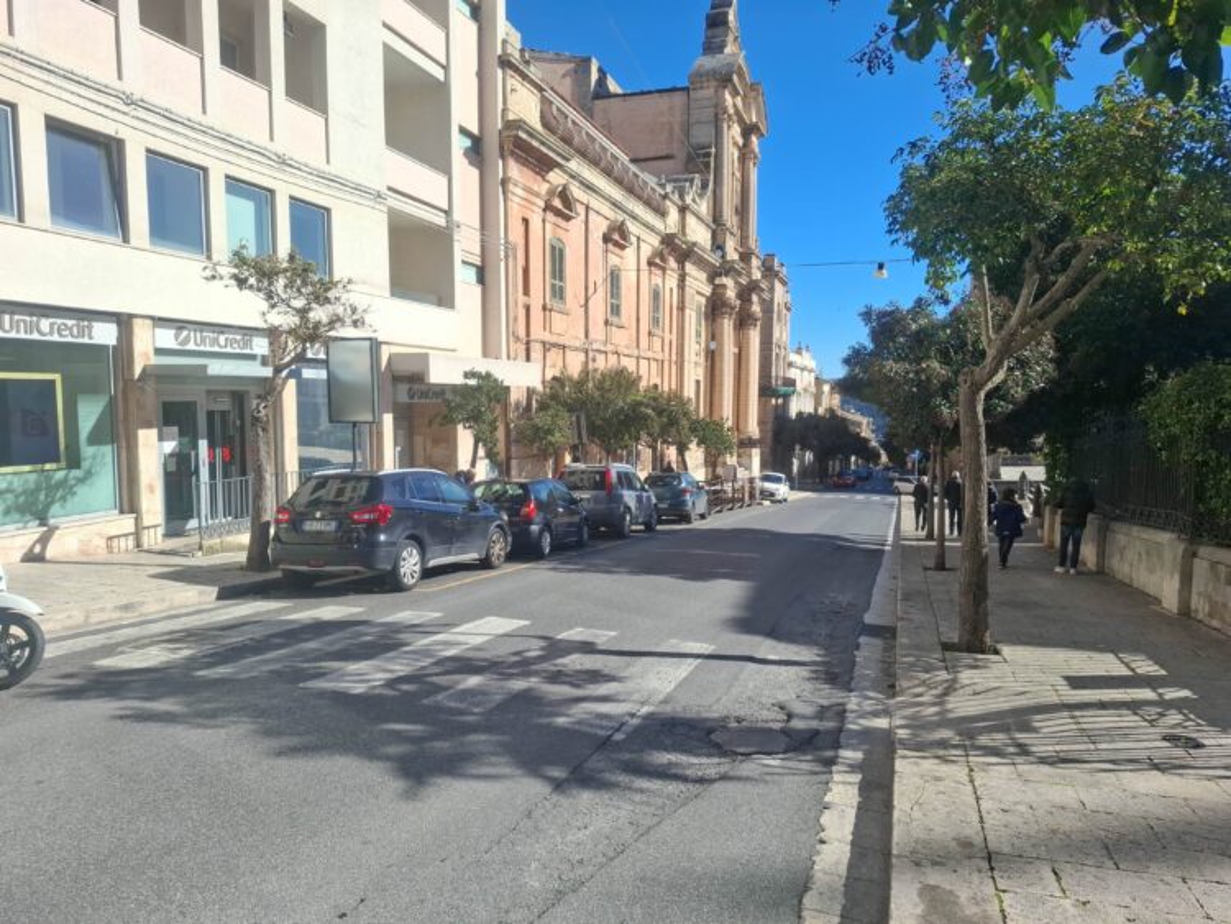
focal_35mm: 23
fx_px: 818
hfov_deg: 73.9
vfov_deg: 58.9
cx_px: 616
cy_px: 462
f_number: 1.8
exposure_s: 1/1852
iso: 50
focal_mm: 5.54
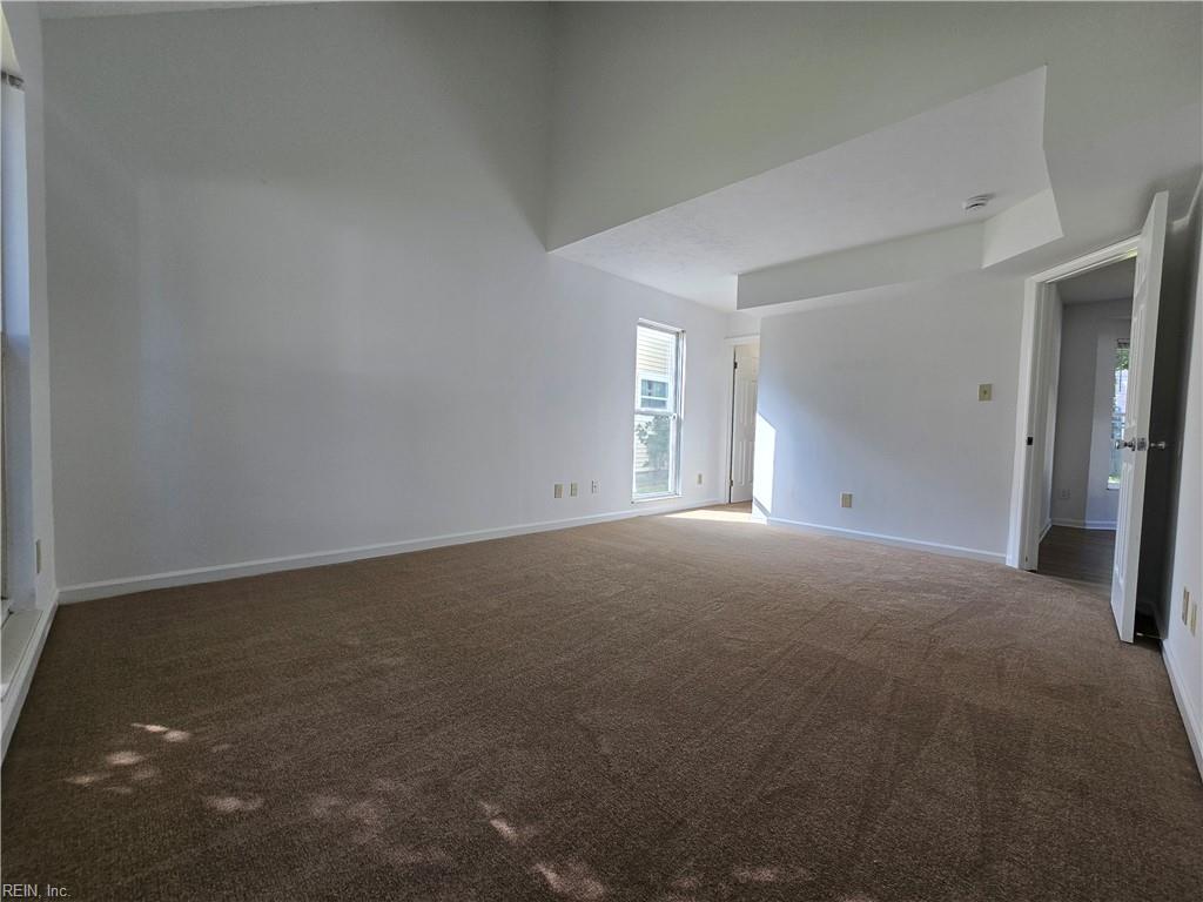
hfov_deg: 106.2
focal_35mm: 13
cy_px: 451
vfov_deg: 89.9
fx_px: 452
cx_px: 602
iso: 80
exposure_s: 1/120
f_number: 2.2
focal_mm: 2.2
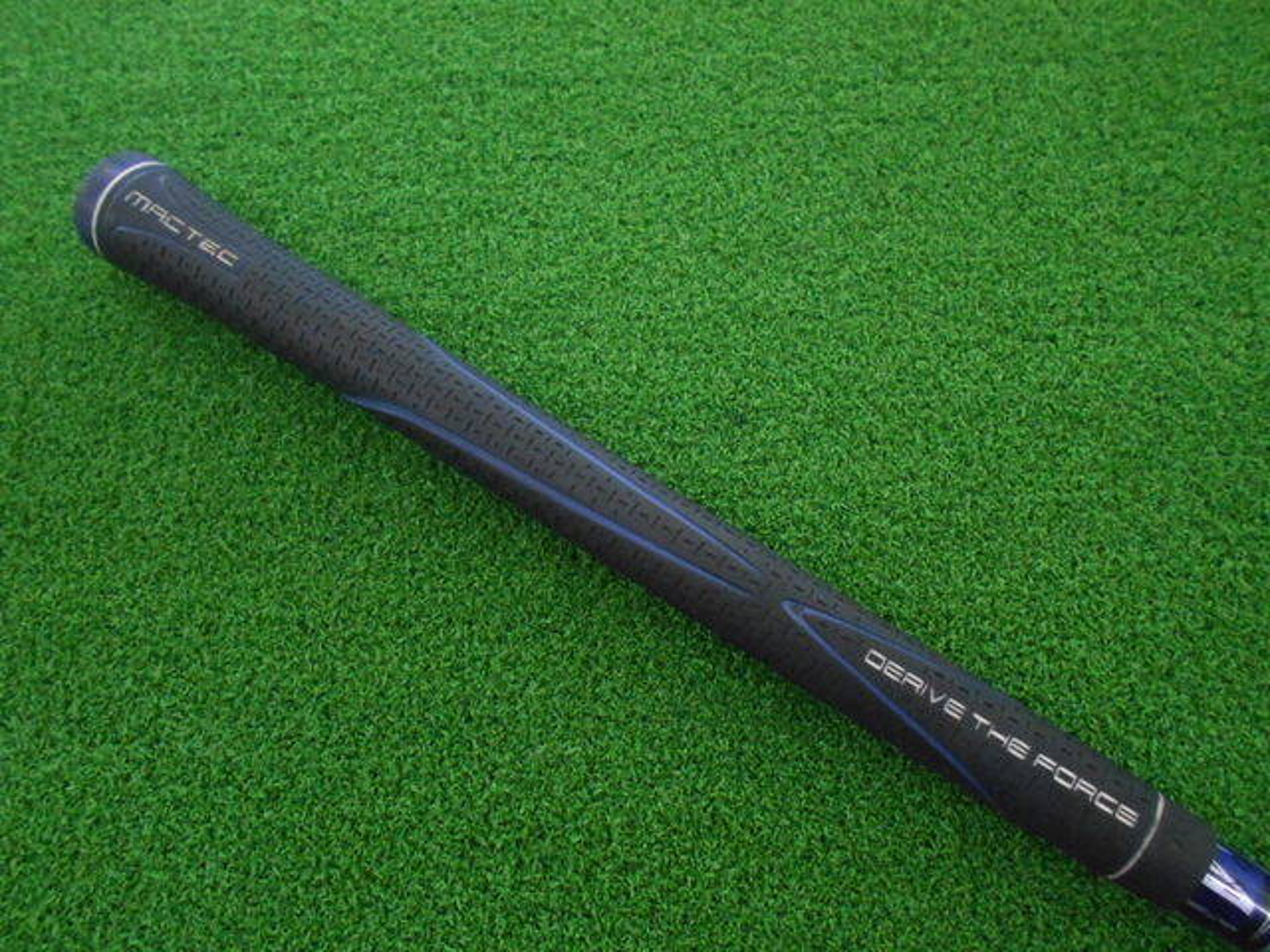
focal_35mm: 26
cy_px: 476
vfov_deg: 53.1
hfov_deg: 67.3
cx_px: 635
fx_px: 954
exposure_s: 1/160
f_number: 3.2
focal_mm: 4.6
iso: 800
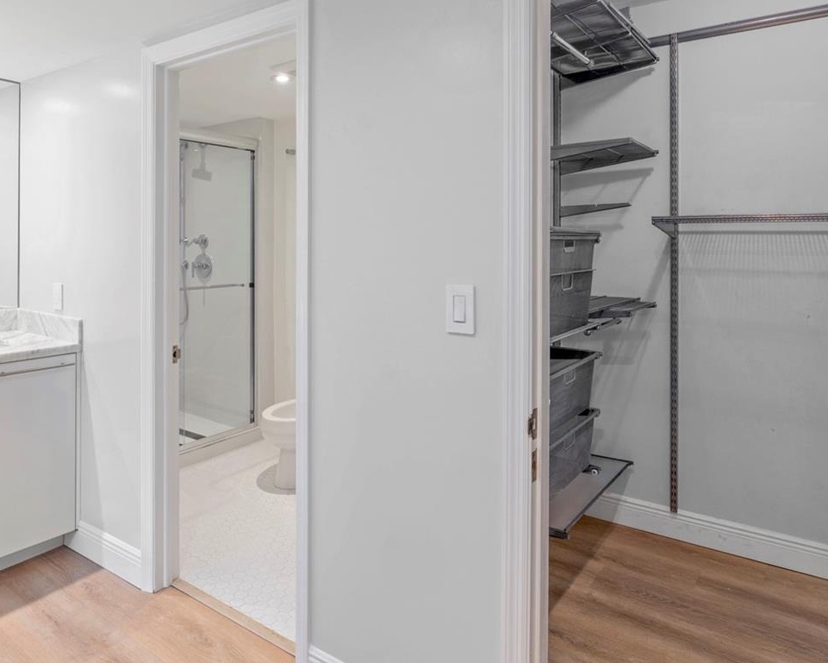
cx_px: 321
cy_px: 281
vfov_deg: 56.5
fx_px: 613
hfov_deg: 67.3
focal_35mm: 25
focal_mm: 16
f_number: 9
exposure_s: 1/2
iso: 200
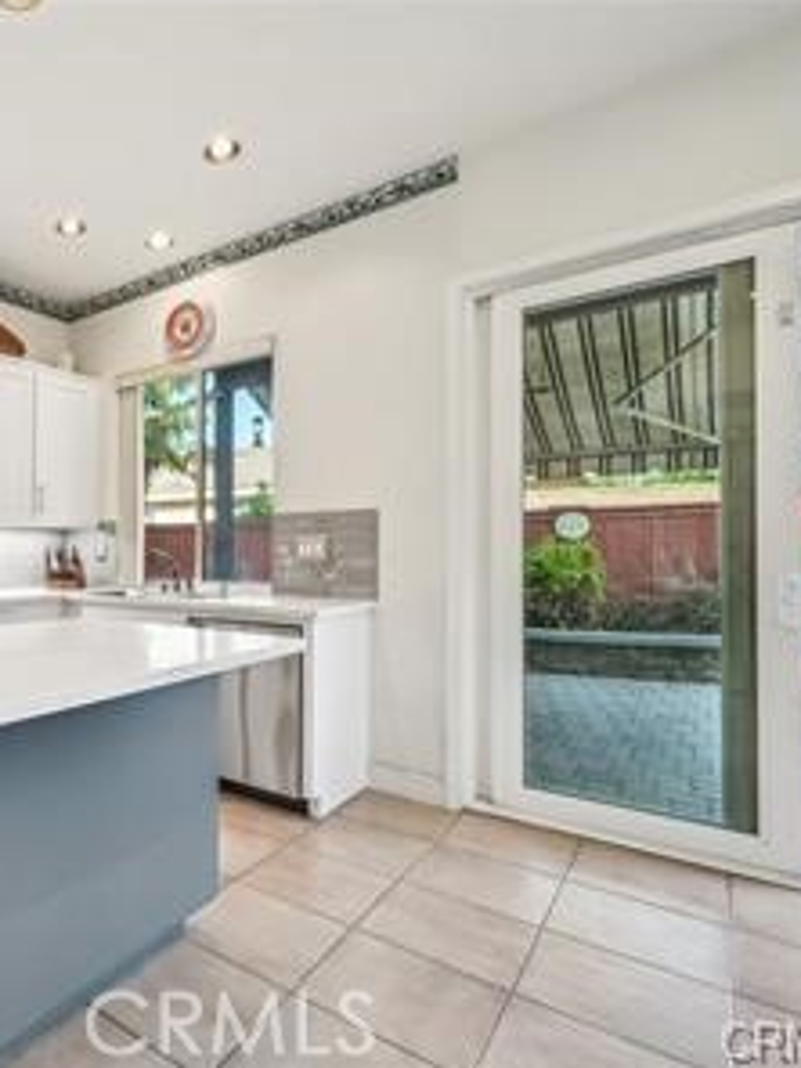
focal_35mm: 19
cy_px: 536
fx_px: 586
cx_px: 90
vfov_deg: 84.7
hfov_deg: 59.2
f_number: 8
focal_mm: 13
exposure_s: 1/20
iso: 400
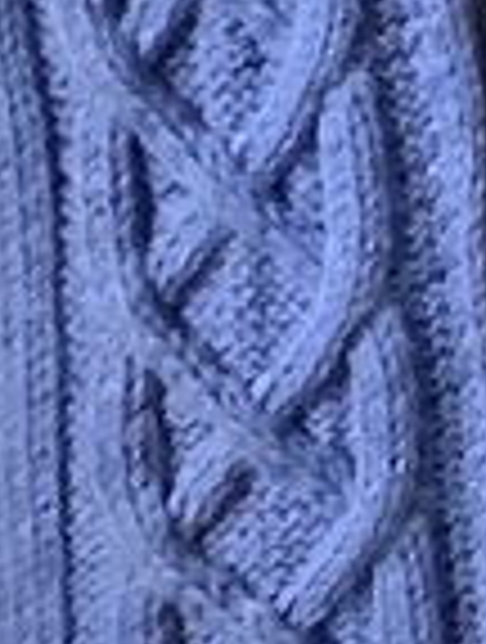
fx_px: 3224
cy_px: -131
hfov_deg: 8.4
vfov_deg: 11.2
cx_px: 720
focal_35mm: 173
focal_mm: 3.3
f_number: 2.4
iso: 640
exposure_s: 1/20
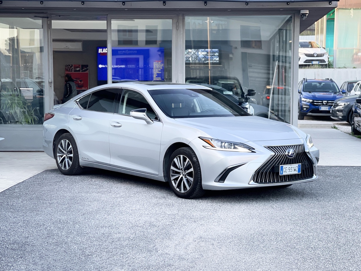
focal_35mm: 64
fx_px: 667
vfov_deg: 22.9
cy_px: 136
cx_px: 180
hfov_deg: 30.3
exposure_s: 1/121
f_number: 2.2
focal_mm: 7.5
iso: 64
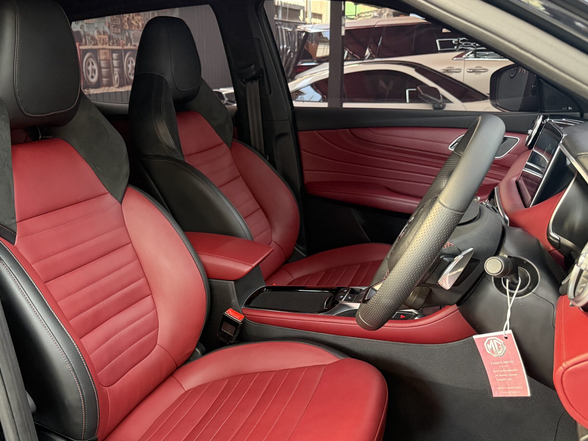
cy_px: 273
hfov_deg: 53.2
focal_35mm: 34
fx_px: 577
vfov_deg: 41.5
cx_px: 213
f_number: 1.78
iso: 640
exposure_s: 1/60
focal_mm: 6.76
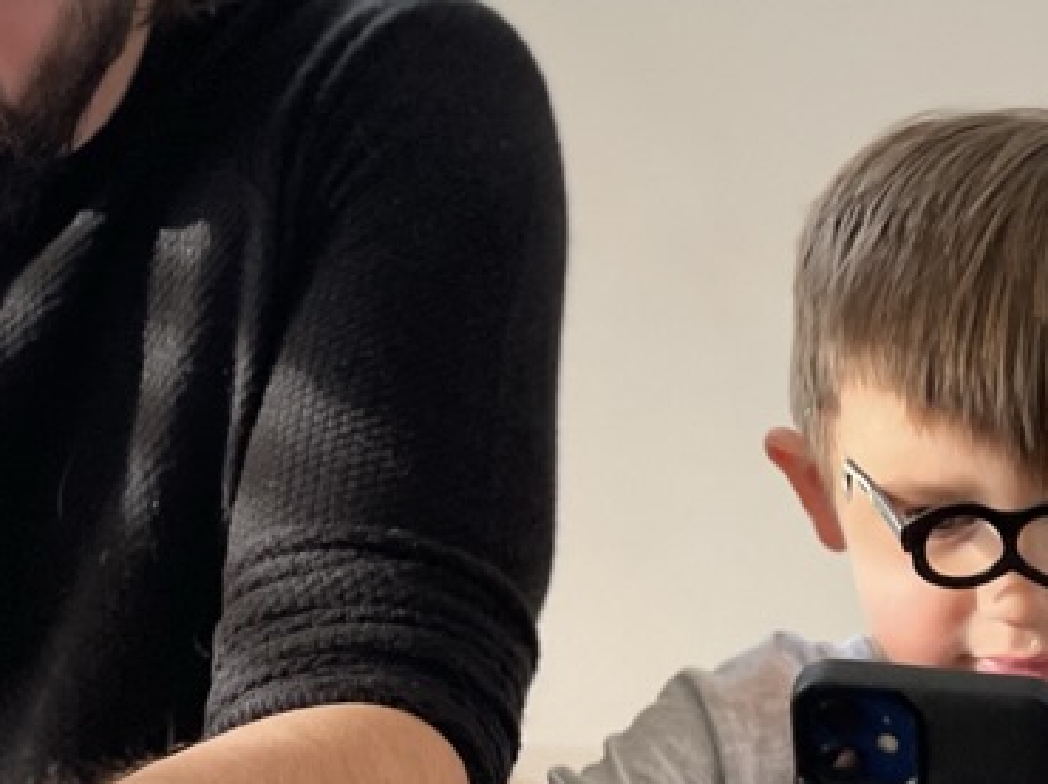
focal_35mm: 72
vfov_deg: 20.4
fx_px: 2178
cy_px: 453
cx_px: 397
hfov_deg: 27.0
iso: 320
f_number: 1.6
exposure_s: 1/60
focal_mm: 4.2
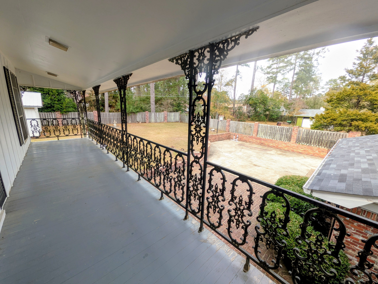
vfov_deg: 85.7
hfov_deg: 102.1
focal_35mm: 14
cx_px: 189
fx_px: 153
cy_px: 142
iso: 47
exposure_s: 1/146
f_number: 2.2
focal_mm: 1.85
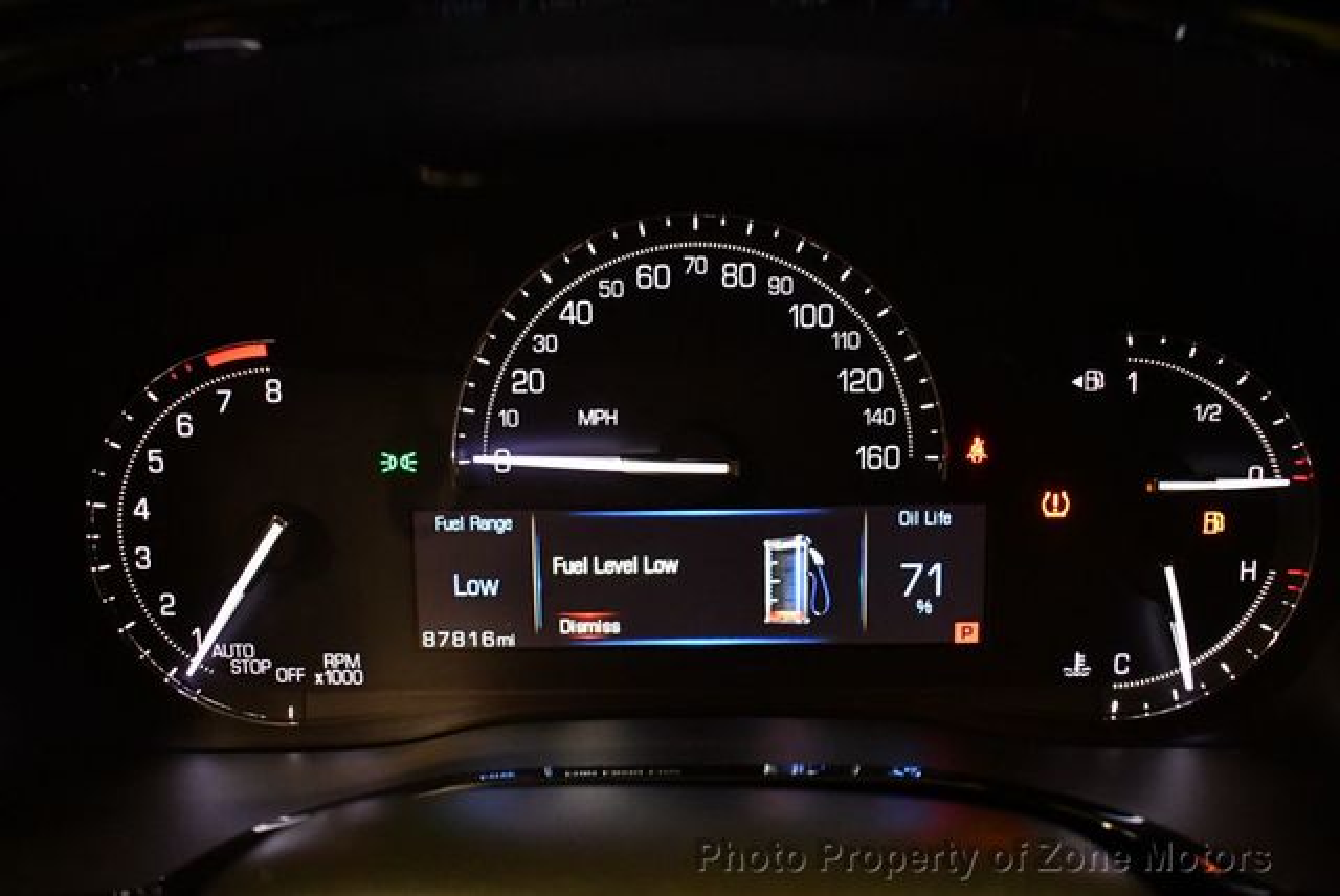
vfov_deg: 36.9
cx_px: 670
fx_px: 1341
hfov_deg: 53.1
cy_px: 448
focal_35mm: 36
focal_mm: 18
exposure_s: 1/60
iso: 4000
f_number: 3.5
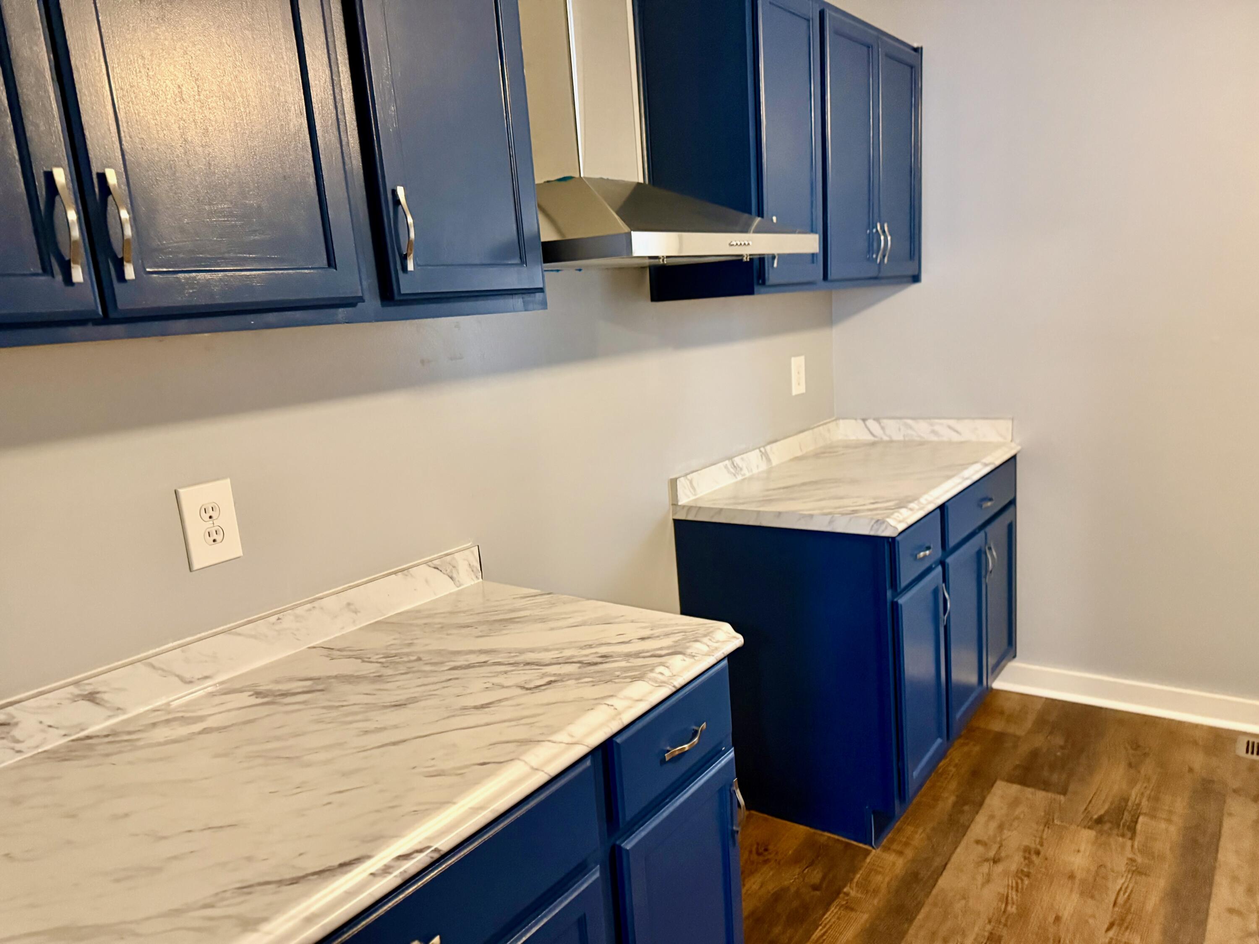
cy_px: 472
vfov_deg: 56.8
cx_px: 630
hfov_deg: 71.6
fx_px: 873
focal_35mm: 24
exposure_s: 1/40
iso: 800
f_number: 1.78
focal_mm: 6.76
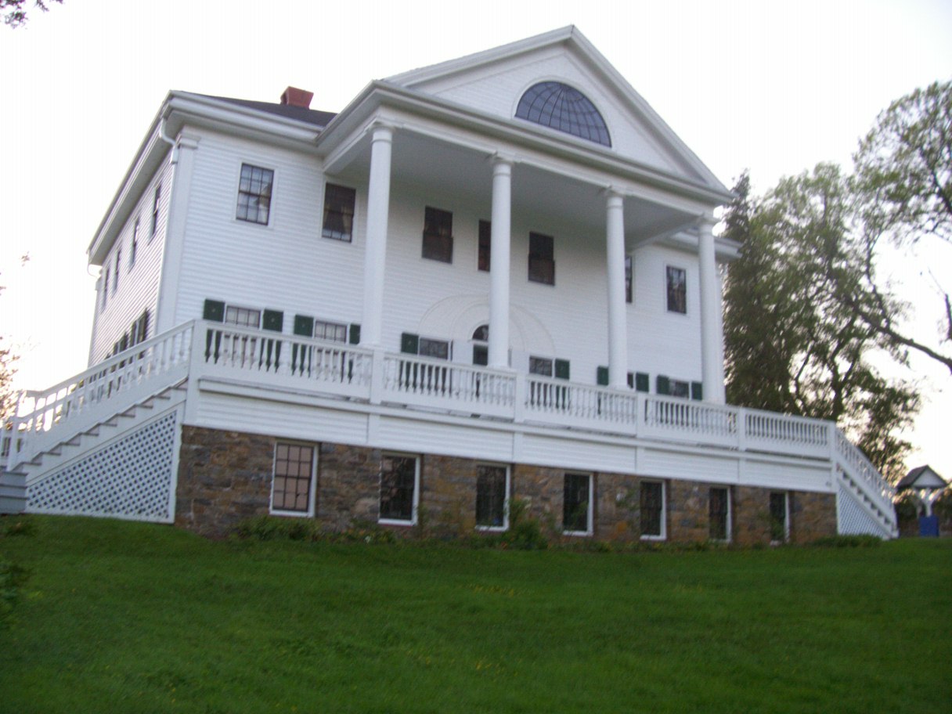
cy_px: 357
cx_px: 476
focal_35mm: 34
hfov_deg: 54.0
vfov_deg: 41.8
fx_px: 935
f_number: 2.7
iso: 91
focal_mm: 5.6
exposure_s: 1/32
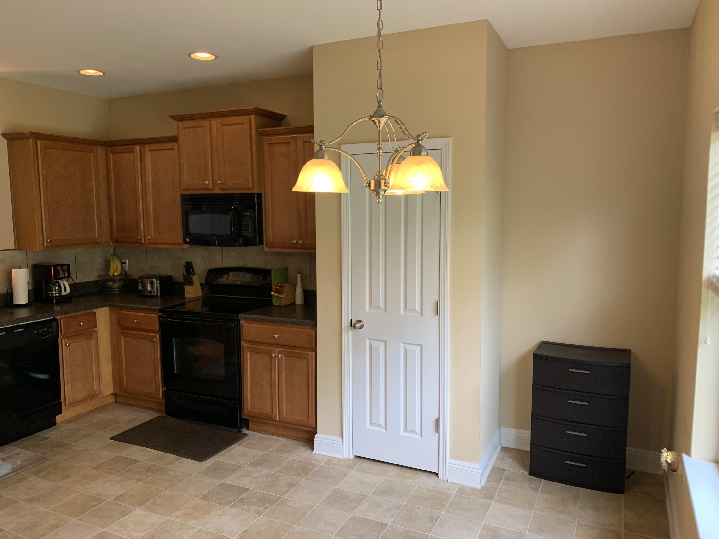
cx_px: 360
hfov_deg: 67.3
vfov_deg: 53.1
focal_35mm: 26
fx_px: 540
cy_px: 270
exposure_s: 1/60
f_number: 1.8
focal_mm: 4.25
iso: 125
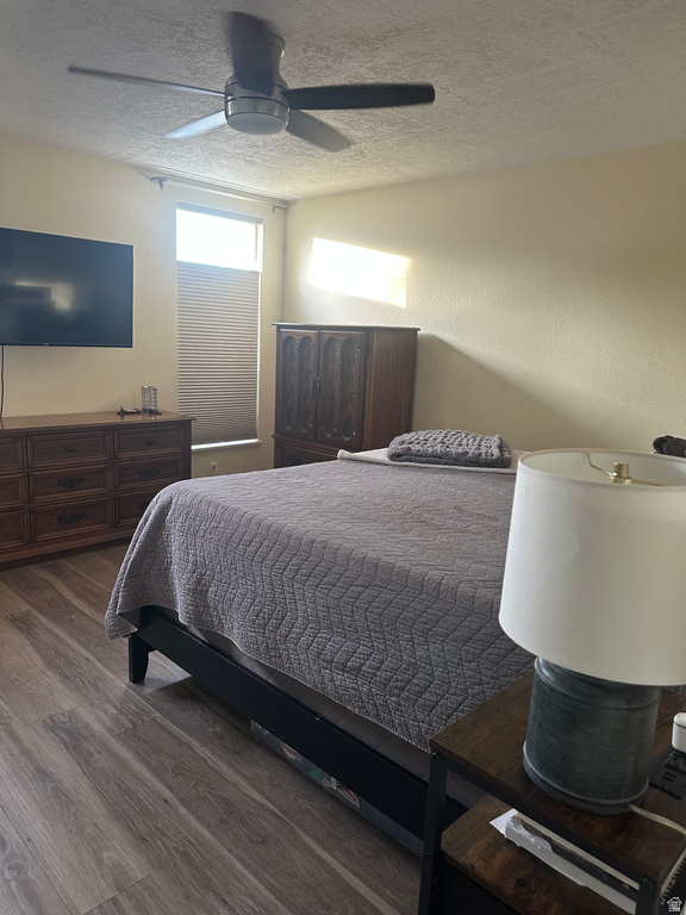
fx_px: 634
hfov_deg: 56.8
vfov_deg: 71.6
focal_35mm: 24
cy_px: 458
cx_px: 343
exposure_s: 1/60
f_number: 1.78
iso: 250
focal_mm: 6.86
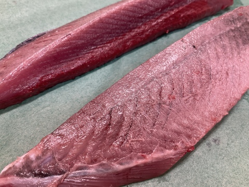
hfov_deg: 61.7
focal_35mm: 29
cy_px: 94
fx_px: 209
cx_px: 124
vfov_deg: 48.2
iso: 40
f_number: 1.8
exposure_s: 1/60
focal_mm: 3
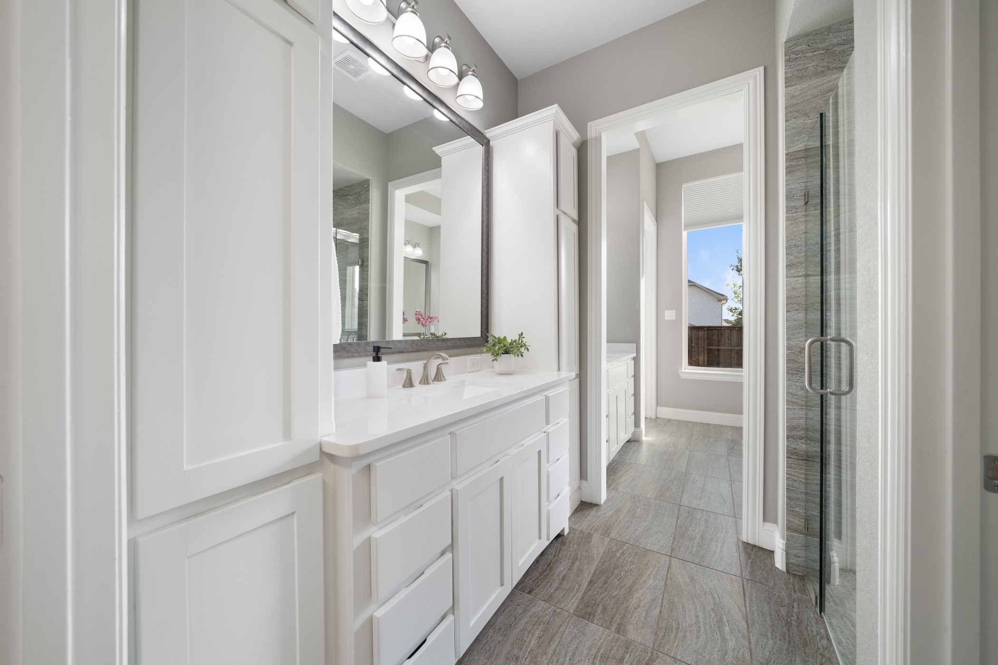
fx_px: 333
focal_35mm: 12
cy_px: 332
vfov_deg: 90.0
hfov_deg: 112.6
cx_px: 499
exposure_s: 1/13
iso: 640
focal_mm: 12
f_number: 8
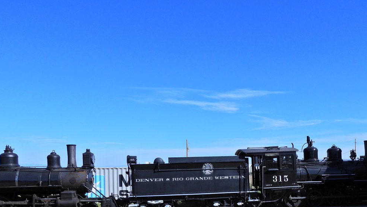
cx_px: 229
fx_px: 331
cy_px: 179
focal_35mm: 34
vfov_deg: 33.2
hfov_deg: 57.3
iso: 100
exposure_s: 1/1600
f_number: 3.5
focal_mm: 4.3
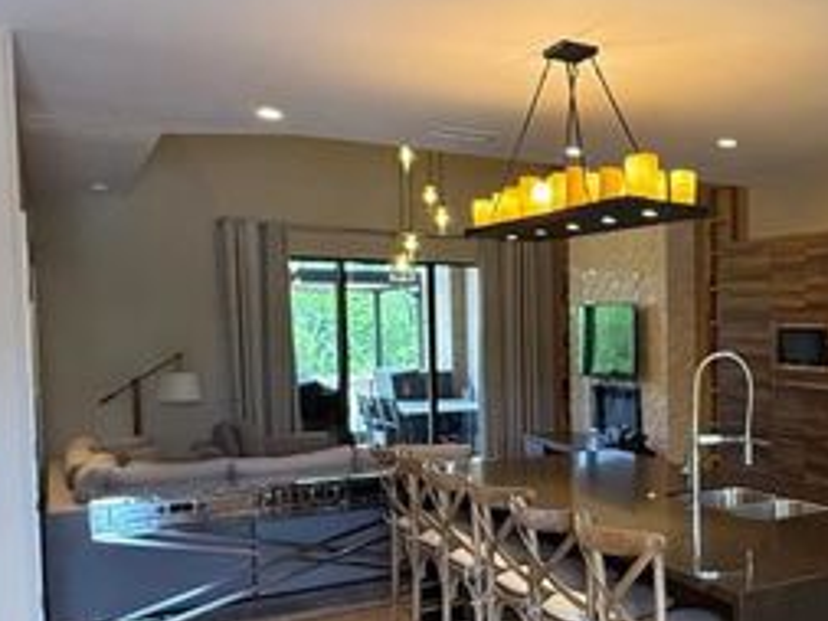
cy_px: 373
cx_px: 843
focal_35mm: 39
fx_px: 933
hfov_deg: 41.2
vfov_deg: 36.7
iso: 400
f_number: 2.2
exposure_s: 1/120
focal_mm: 2.22
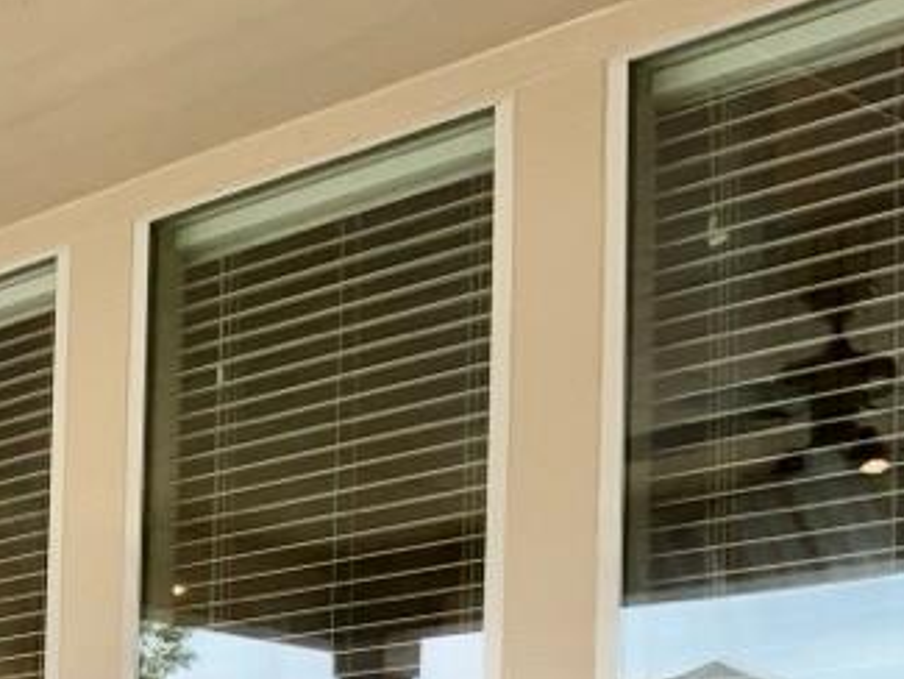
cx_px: -298
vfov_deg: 16.0
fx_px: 2221
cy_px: 1002
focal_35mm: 85
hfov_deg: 20.8
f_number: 1.8
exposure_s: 1/100
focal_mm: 3
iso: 20
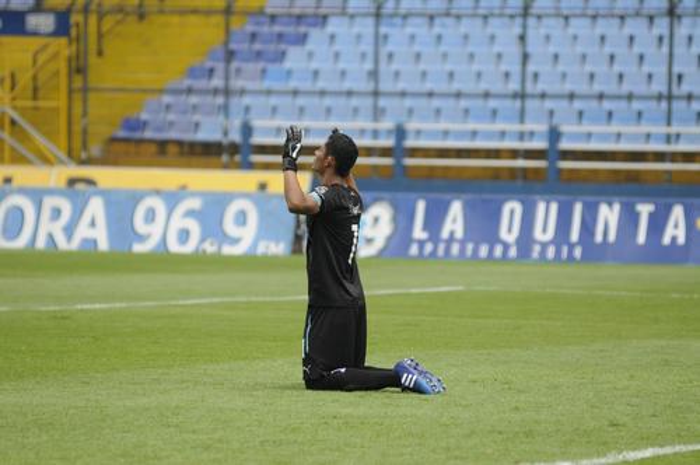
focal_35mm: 300
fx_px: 5826
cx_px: 350
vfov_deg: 4.6
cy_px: 232
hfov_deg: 6.9
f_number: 4
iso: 250
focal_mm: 200
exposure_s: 1/1600
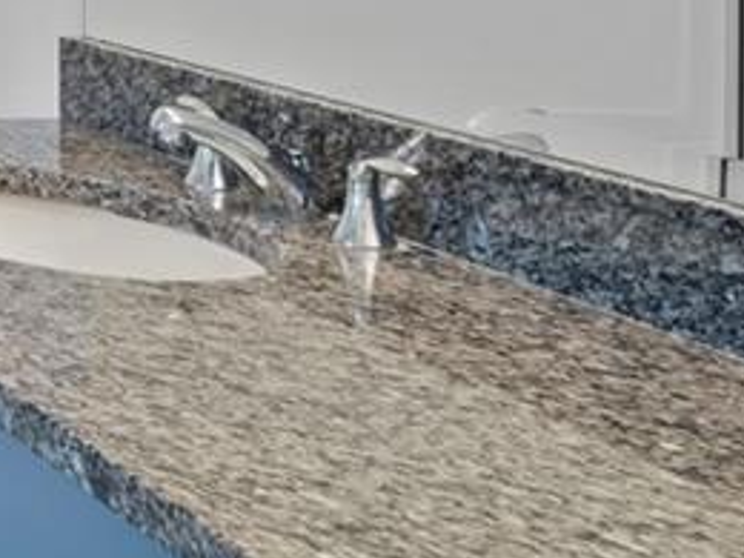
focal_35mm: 71
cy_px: -246
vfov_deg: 18.6
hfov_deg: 17.3
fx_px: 1526
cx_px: -838
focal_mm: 8
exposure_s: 1/2
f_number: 7.1
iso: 320
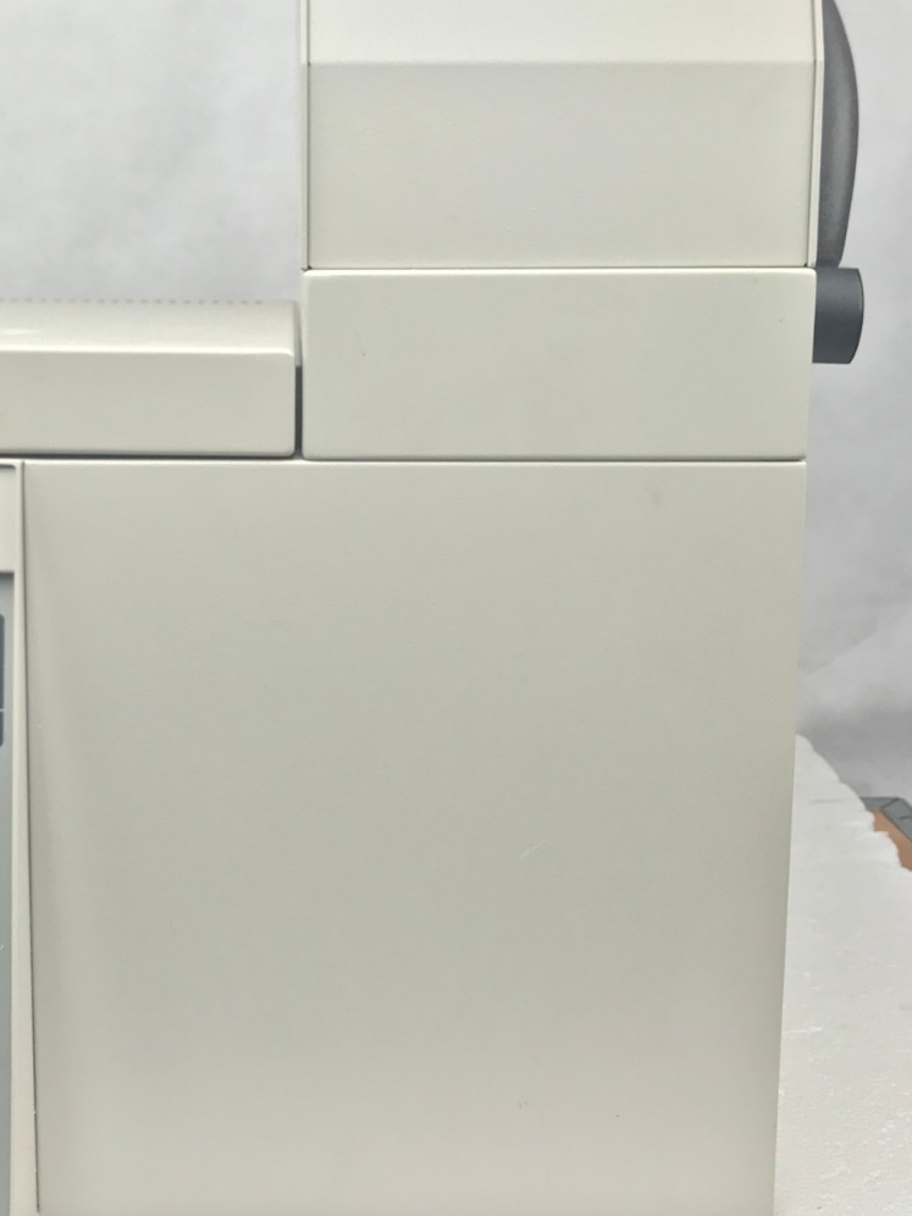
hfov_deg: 31.8
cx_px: 281
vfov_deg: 41.9
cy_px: 488
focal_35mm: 45
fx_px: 1581
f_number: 1.8
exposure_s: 1/114
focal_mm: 3.99
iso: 20
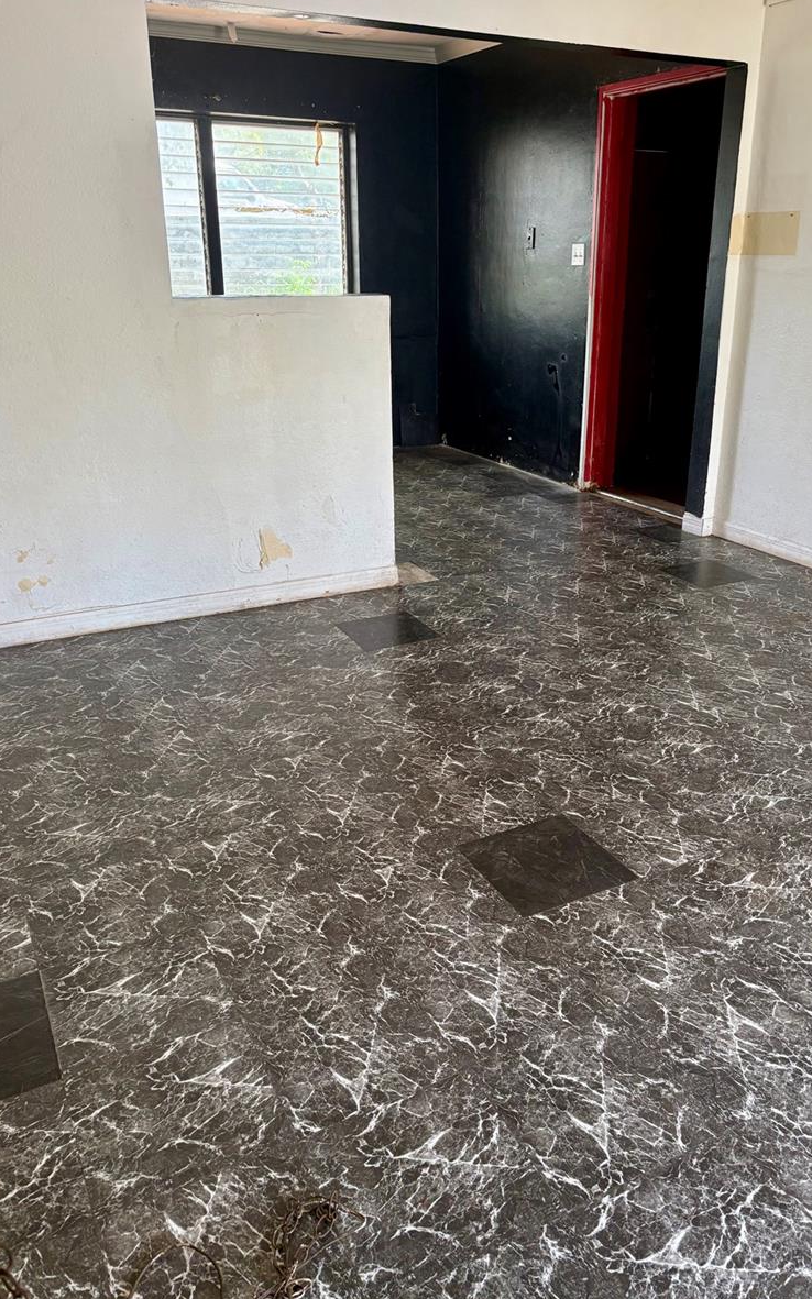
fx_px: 992
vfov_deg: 66.5
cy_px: 642
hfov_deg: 44.5
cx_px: 454
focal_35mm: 28
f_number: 1.6
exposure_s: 1/90
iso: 125
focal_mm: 5.96
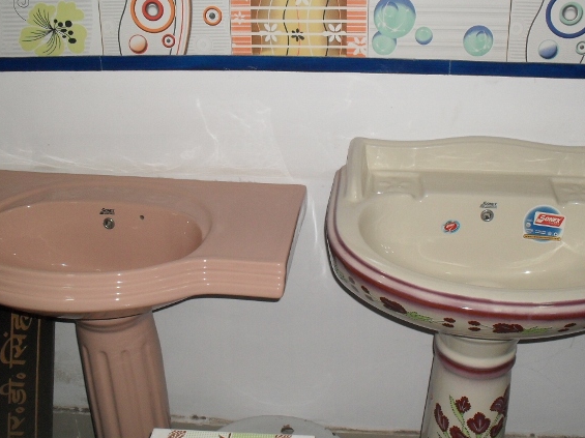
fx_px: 709
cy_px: 199
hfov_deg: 44.8
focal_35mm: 42
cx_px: 296
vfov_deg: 34.3
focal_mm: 6.3
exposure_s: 1/45
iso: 160
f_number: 8.3
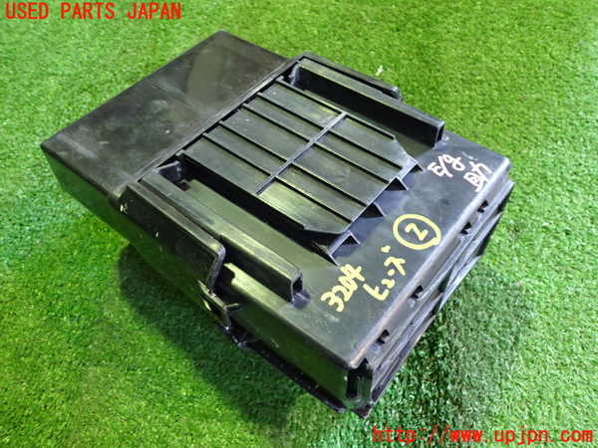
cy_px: 224
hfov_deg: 60.0
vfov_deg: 46.8
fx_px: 518
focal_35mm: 30
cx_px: 299
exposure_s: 1/30
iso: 800
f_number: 2.3
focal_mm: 5.4
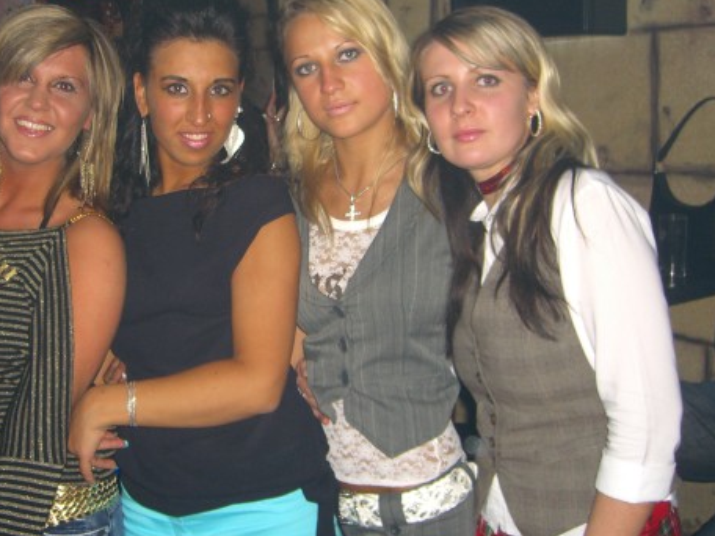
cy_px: 213
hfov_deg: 37.9
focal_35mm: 50
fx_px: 1033
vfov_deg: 29.0
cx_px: 263
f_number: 2.8
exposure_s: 1/60
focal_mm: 7.9
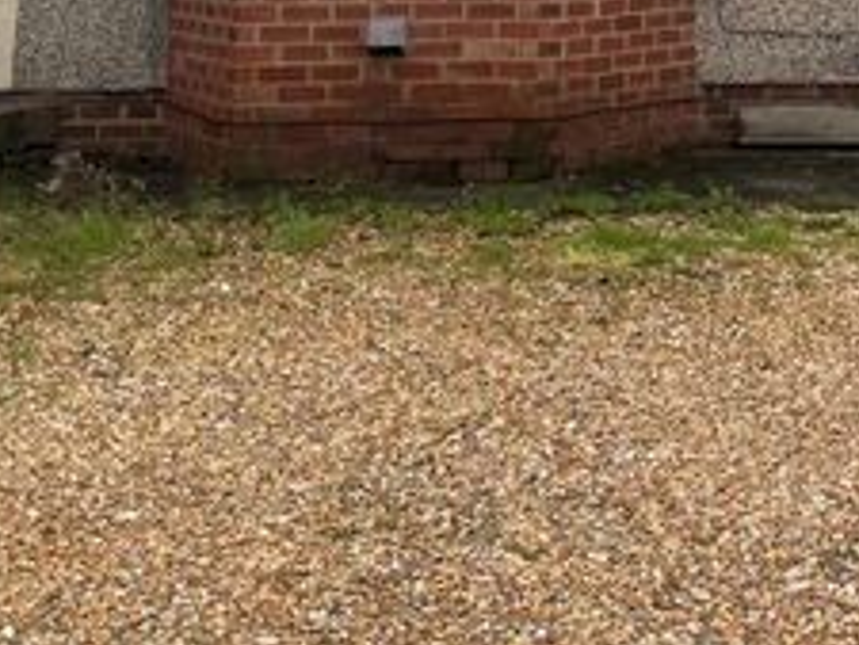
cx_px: 683
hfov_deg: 23.8
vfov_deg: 16.5
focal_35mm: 81
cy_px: -345
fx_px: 2011
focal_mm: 4.2
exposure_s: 1/371
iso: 32
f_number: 1.6
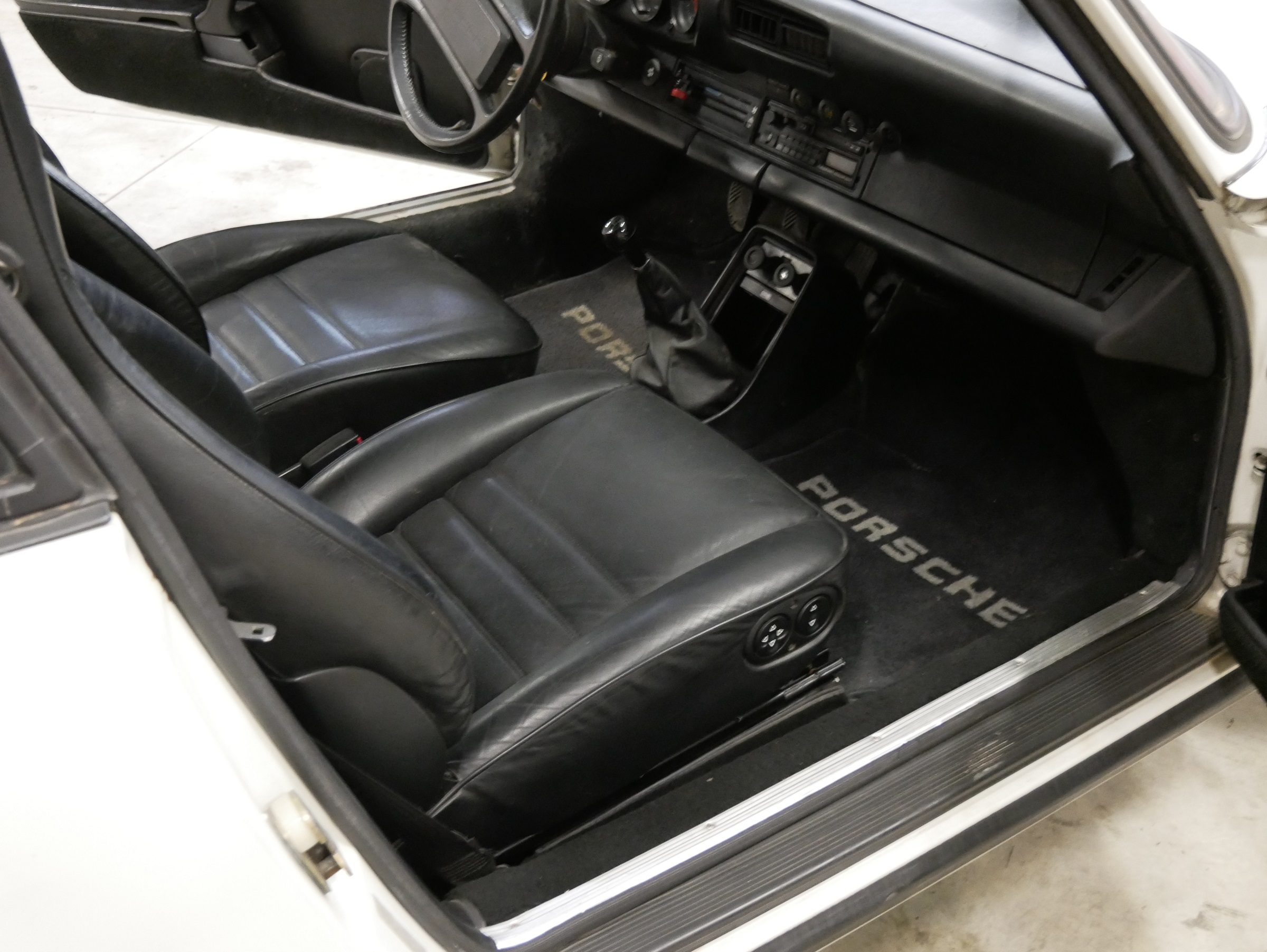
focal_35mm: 40
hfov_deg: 46.8
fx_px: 1465
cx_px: 634
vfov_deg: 36.0
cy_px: 476
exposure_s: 1/20
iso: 3200
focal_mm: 20
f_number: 4.1
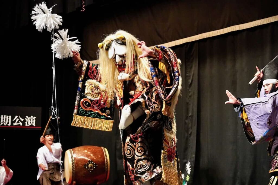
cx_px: 139
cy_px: 92
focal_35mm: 75
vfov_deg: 18.2
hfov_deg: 27.0
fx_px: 579
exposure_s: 1/1250
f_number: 2.8
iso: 6400
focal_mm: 50
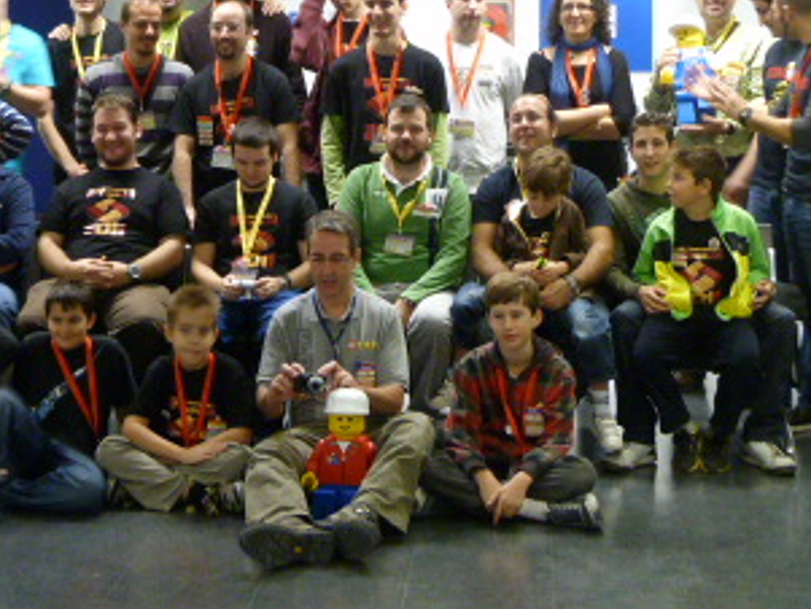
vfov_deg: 17.7
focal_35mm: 83
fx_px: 1945
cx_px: 323
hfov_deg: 23.5
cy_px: 167
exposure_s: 1/8
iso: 400
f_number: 3.1
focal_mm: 7
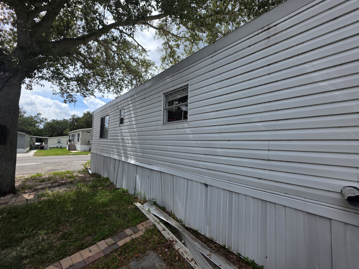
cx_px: 180
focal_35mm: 13
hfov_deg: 106.2
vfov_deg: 89.9
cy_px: 134
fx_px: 135
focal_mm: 2.2
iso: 40
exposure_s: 1/2296
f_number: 1.9
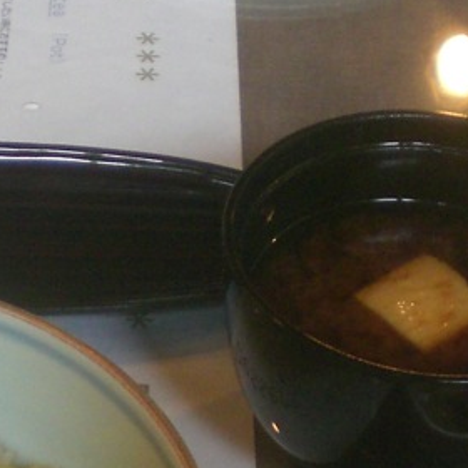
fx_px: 1836
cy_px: 510
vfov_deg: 14.2
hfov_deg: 14.4
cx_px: 55
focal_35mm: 120
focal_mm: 6.3
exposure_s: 1/40
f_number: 3.1
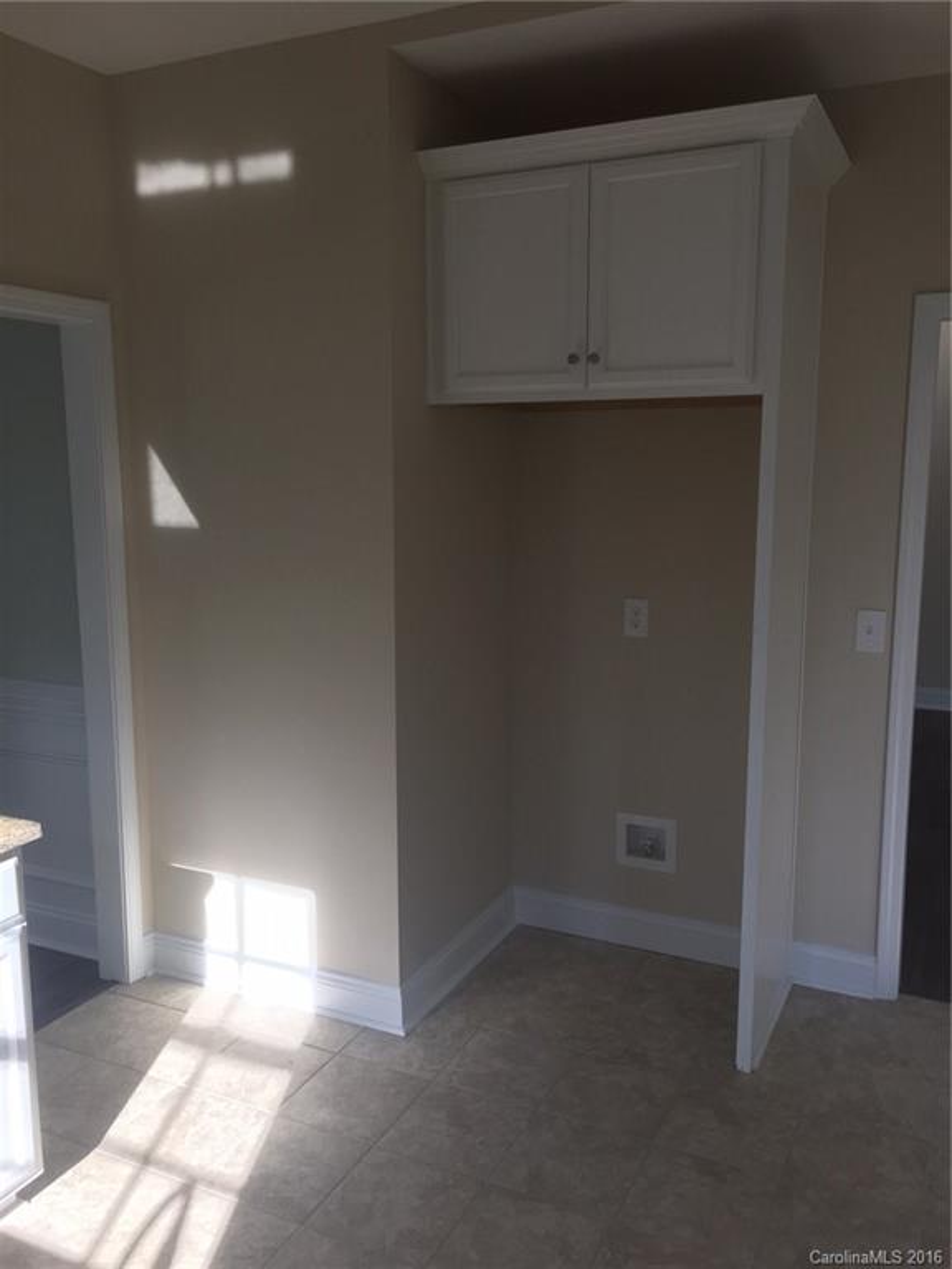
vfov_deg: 61.7
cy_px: 634
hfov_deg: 48.2
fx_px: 1063
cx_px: 476
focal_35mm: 29
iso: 32
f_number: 2.2
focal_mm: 4.15
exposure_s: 1/120
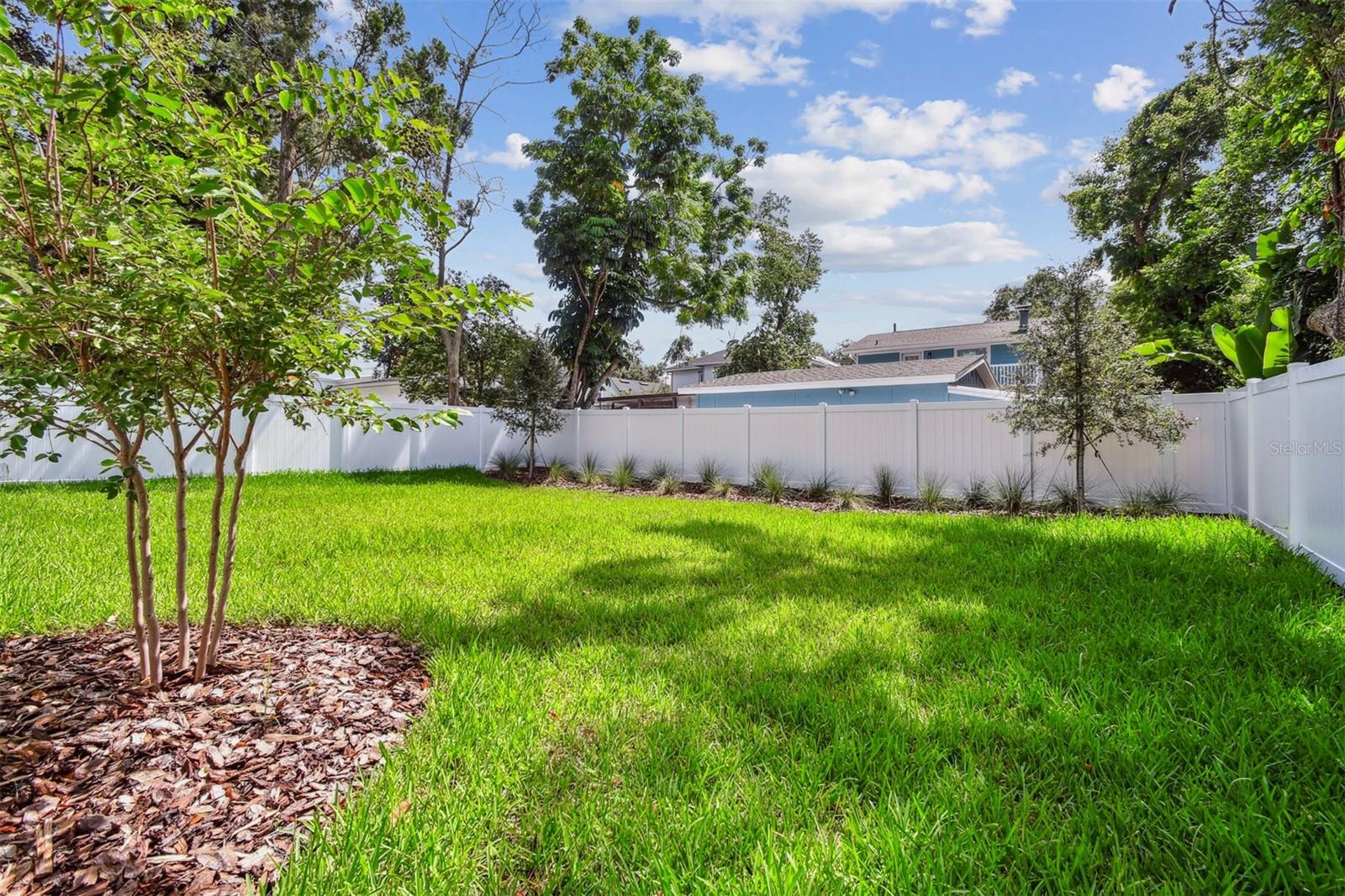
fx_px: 560
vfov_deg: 77.3
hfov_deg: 100.4
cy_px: 448
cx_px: 672
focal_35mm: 15
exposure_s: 1/200
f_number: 6.3
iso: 100
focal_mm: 10
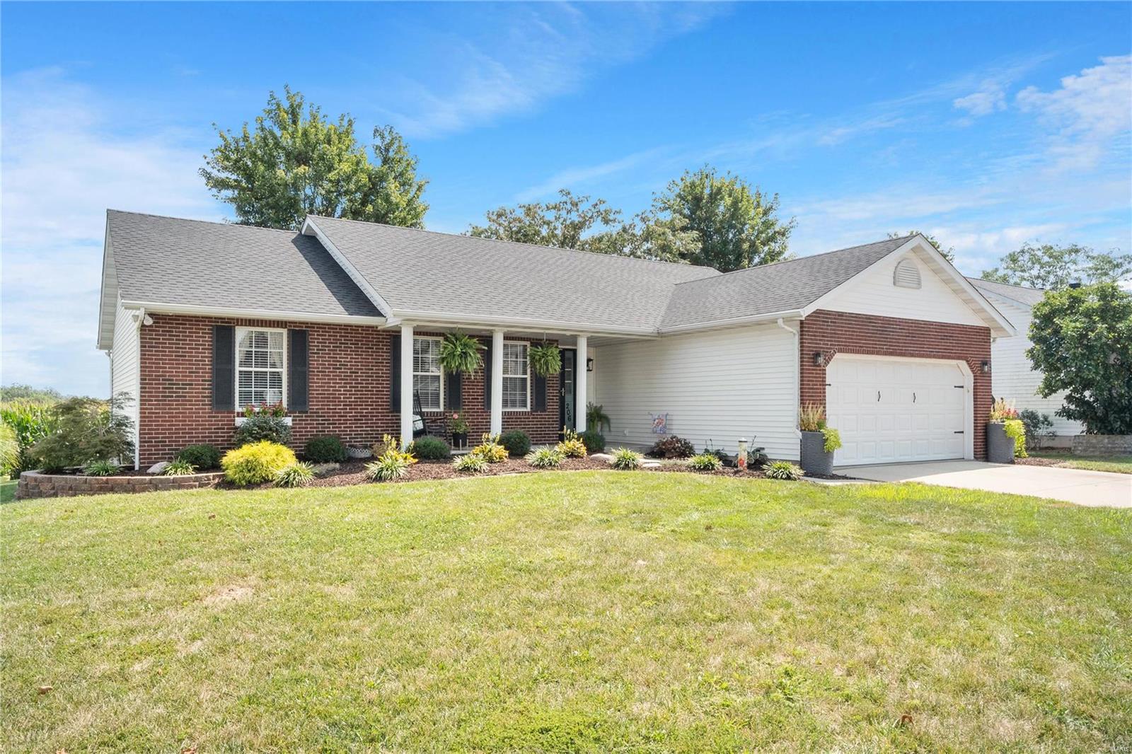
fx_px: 754
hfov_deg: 73.8
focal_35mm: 24
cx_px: 566
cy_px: 377
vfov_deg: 53.1
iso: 400
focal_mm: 12
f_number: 10
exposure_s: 1/160
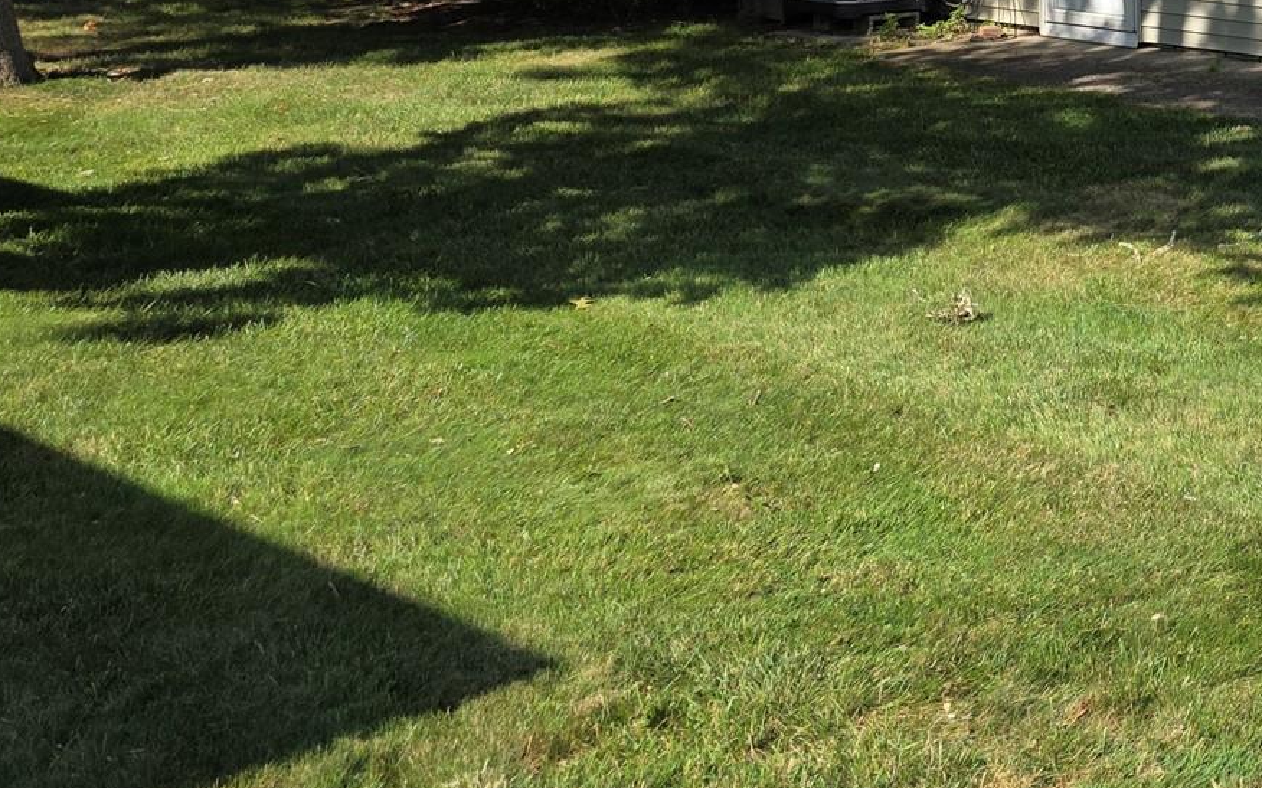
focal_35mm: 57
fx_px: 1960
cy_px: -182
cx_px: 1432
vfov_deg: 21.0
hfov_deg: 31.2
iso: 80
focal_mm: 6.3
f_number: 1.7
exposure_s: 1/3177
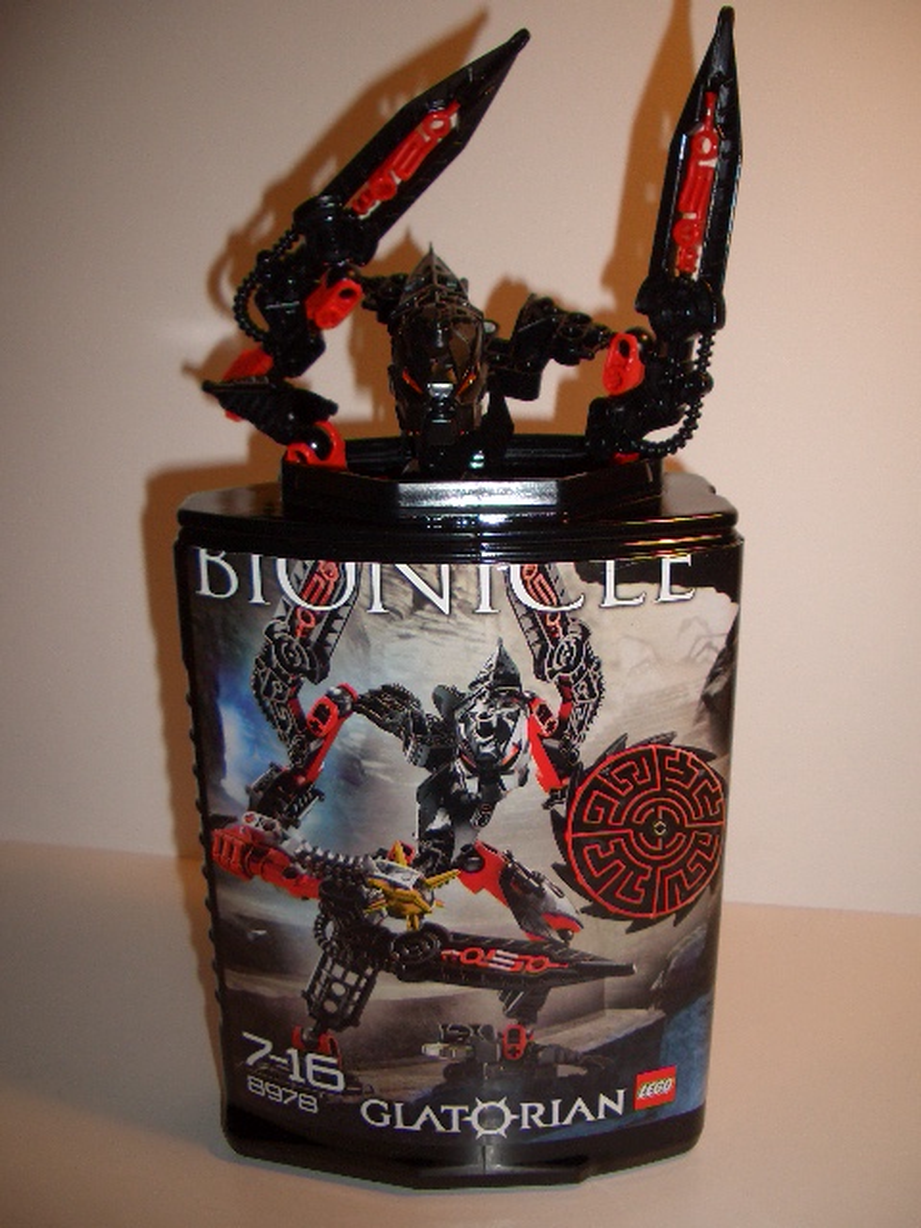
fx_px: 1242
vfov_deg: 52.6
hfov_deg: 40.7
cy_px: 614
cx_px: 460
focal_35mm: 35
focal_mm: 5.8
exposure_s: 1/60
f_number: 2.6
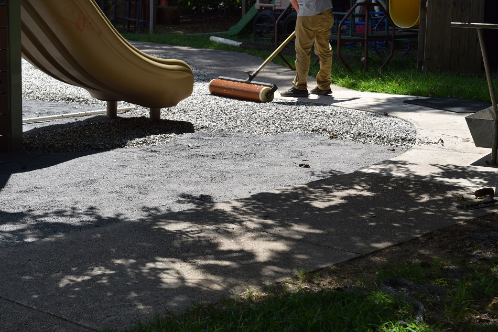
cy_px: 166
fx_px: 1141
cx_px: 249
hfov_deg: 24.6
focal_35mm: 82
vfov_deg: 16.5
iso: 200
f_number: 10
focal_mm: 55
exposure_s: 1/400
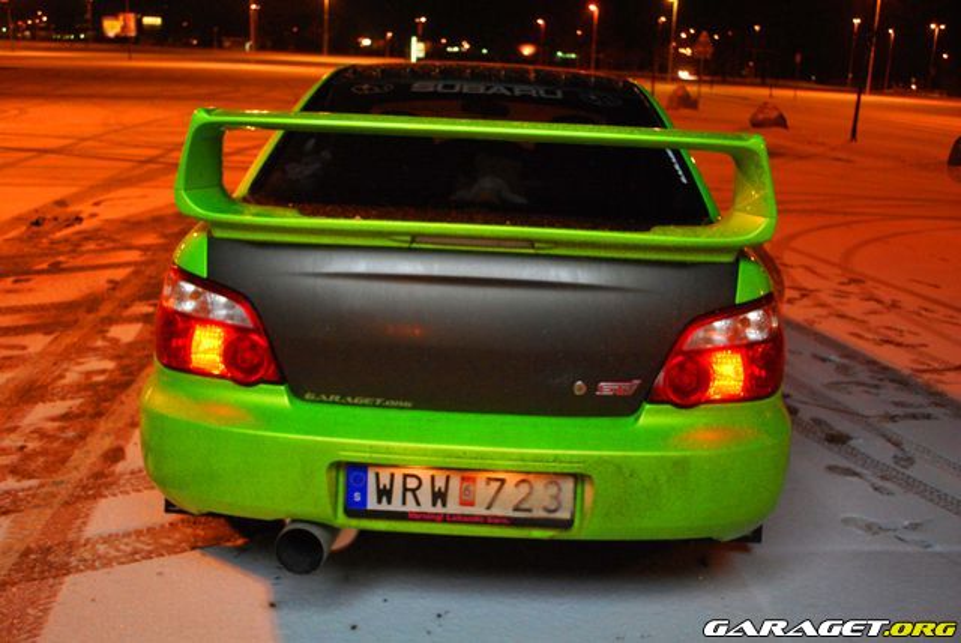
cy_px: 322
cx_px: 480
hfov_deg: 57.2
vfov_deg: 40.0
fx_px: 882
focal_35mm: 33
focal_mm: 22
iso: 1600
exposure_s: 1/25
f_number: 4
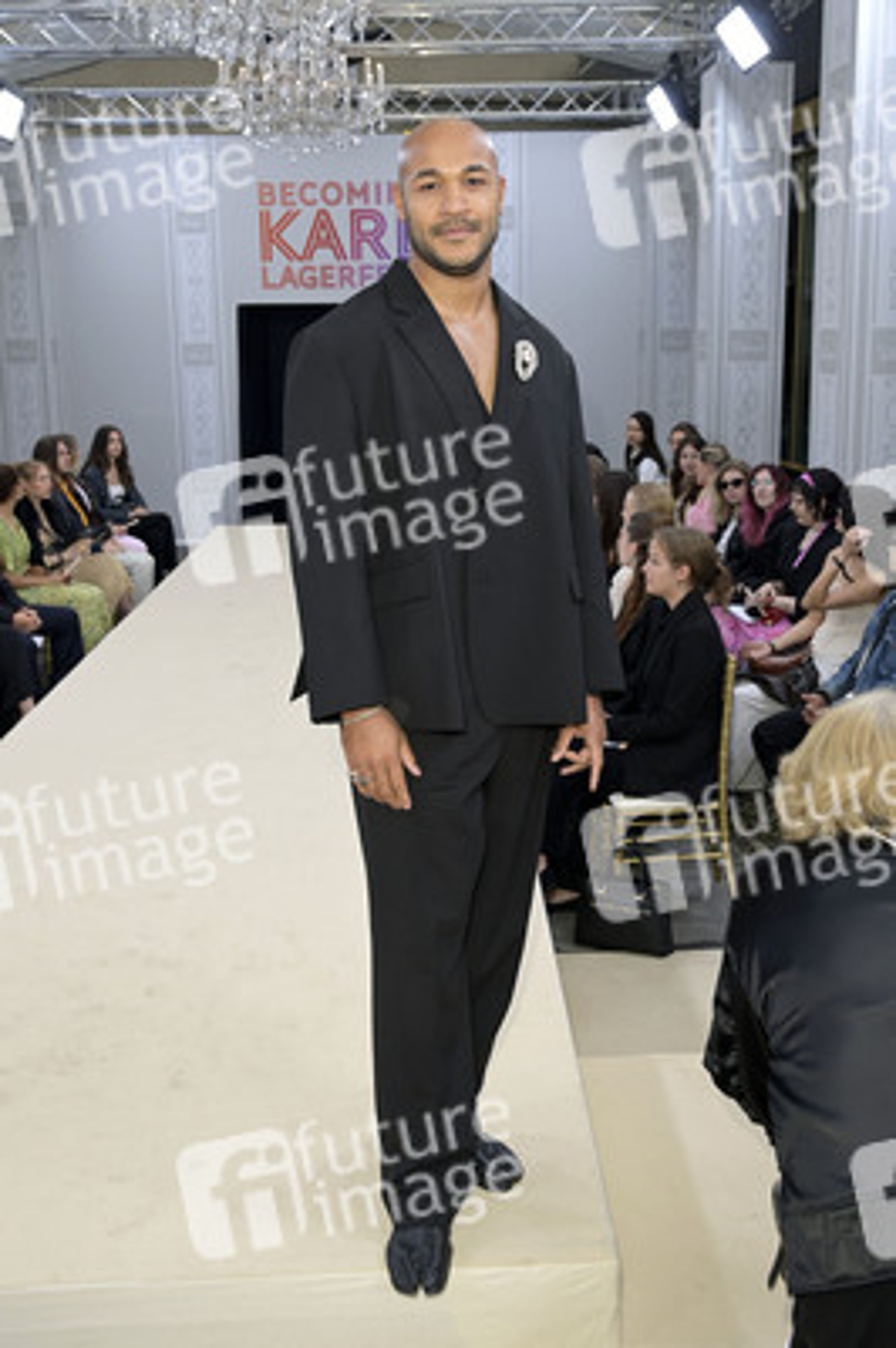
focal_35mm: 32
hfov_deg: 41.0
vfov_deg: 58.8
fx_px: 1197
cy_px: 674
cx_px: 448
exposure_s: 1/250
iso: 640
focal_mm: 32
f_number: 5.6
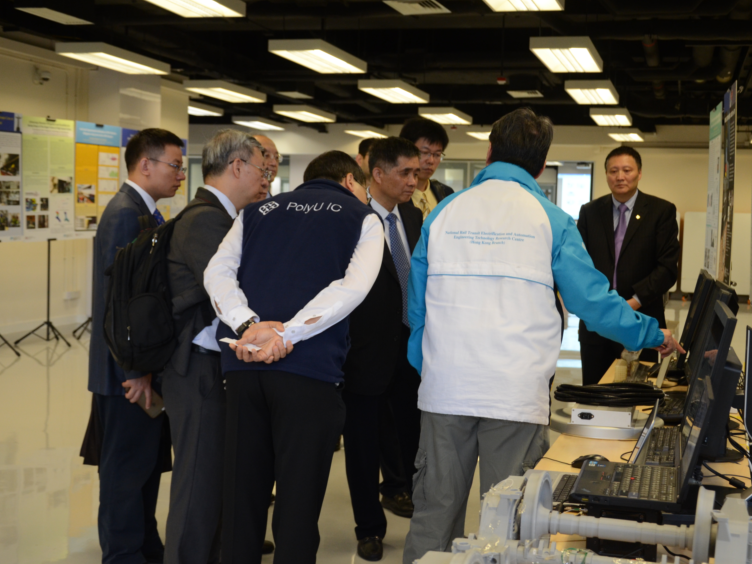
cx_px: 402
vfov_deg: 29.7
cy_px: 282
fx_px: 1064
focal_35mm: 49
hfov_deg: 38.9
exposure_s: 1/80
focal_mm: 30
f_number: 4.5
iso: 800
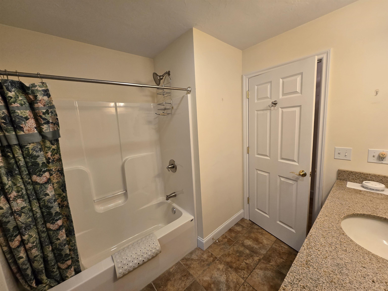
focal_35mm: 13
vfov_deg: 89.9
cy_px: 146
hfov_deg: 106.2
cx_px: 194
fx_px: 146
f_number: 2.2
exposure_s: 1/60
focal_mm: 1.7
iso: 100
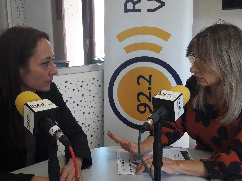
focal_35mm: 40
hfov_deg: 46.7
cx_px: 110
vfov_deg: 35.9
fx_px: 280
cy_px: 87
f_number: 1.9
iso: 64
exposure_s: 1/100
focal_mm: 3.7
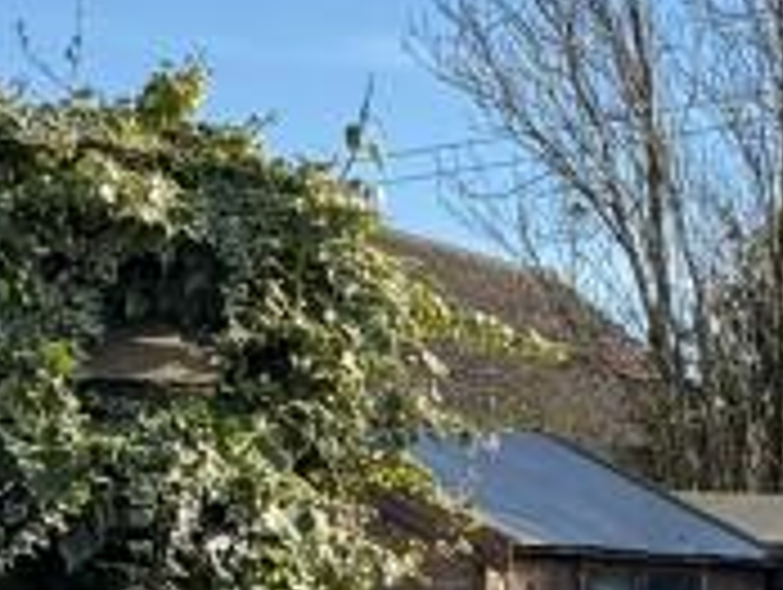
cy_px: 685
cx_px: 648
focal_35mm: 141
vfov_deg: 10.4
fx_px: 3194
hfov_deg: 13.9
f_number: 1.78
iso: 80
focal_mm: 6.76
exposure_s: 1/2710
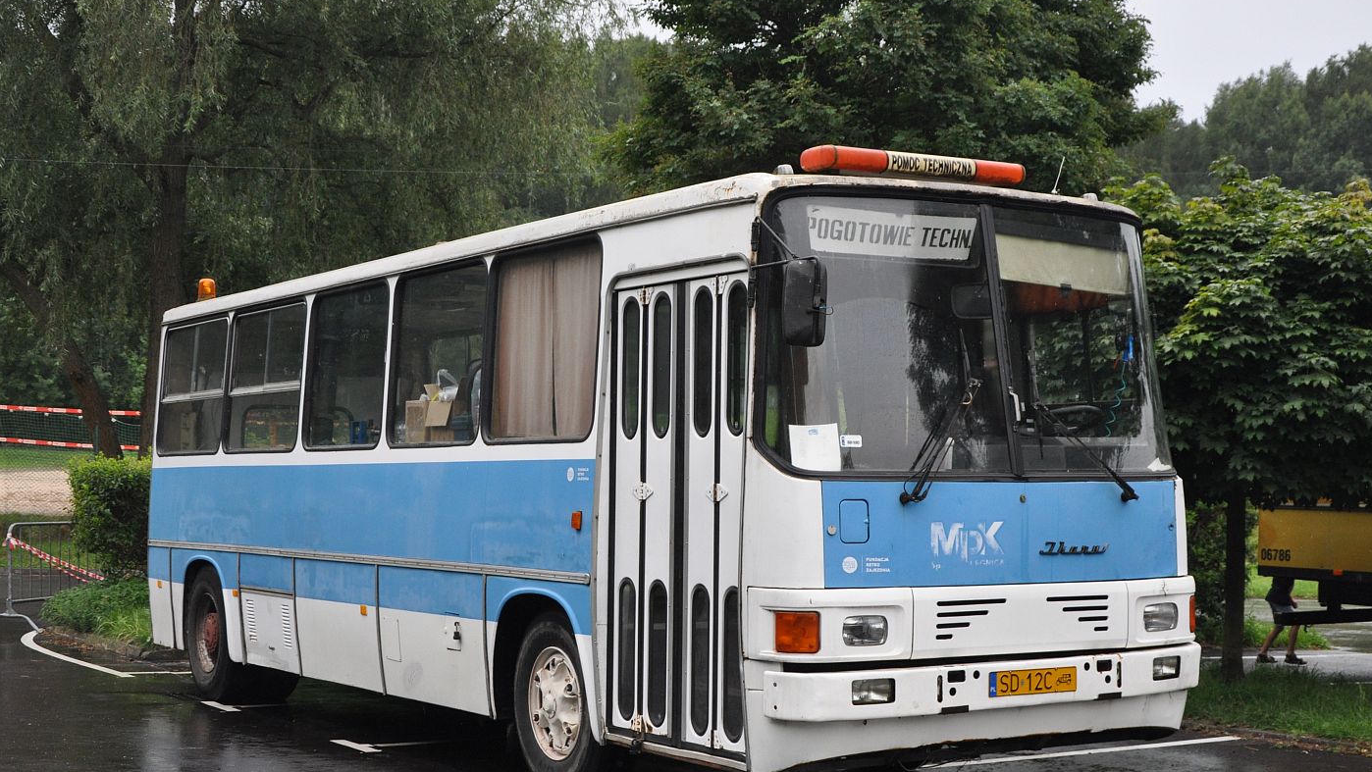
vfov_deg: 22.2
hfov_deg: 38.5
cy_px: 434
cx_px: 693
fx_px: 1965
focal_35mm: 54
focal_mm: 34
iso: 800
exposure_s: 1/1000
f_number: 4.2
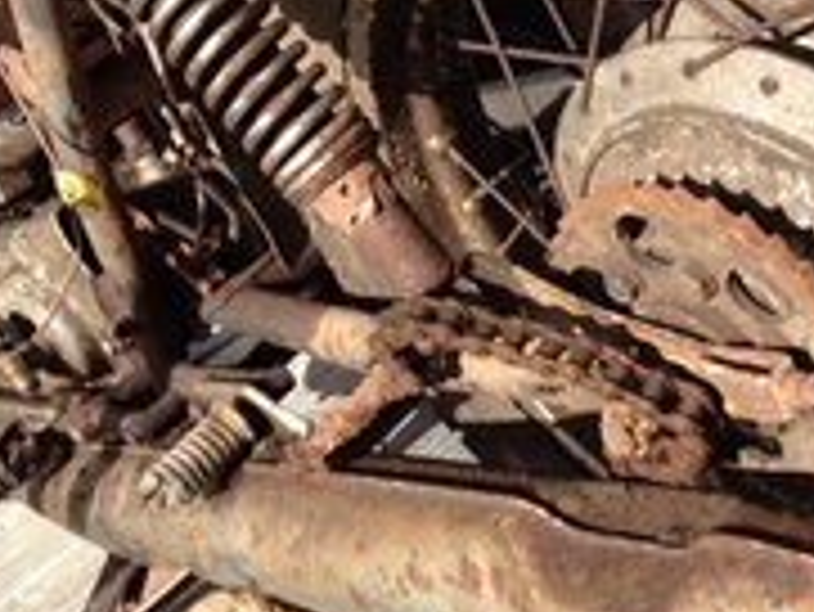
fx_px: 1553
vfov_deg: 22.2
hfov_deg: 29.3
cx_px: 472
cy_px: 243
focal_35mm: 66
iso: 64
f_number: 2.4
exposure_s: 1/581
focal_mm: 4.28
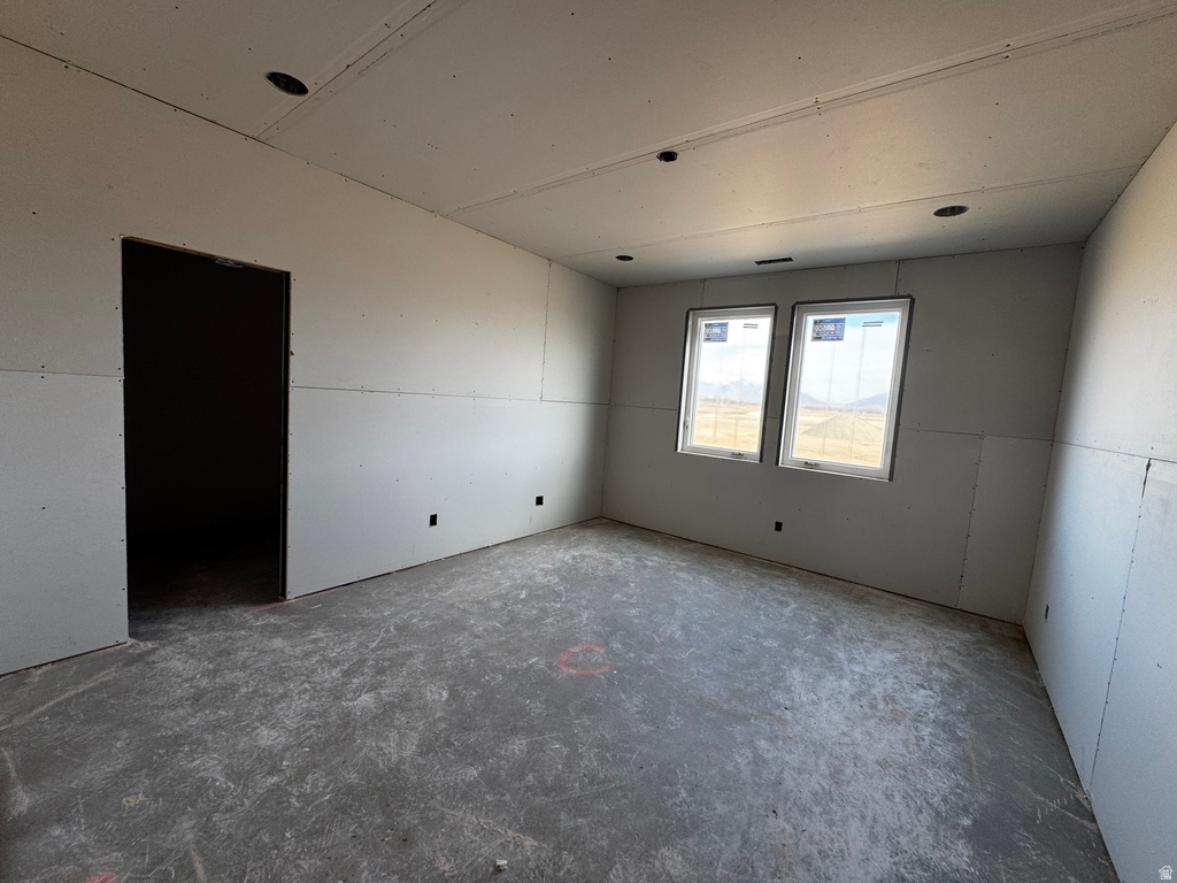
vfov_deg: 85.7
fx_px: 476
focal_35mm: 14
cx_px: 588
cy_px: 442
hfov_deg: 102.1
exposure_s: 1/99
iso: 80
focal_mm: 2.22
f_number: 2.2
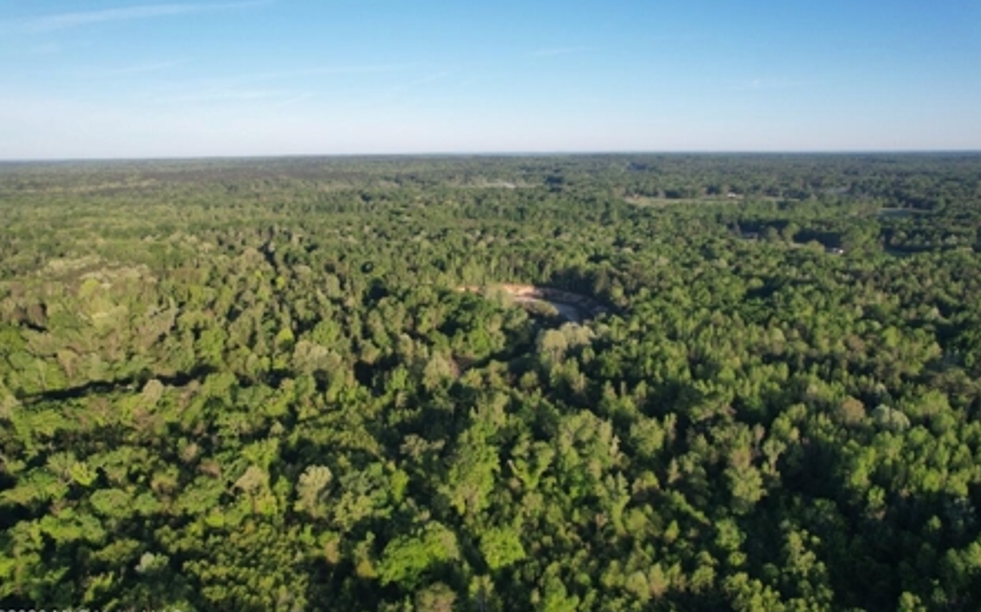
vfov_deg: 52.9
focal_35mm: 23
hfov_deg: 77.2
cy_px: 313
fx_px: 615
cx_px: 492
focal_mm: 8.38
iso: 100
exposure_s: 1/1250
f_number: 2.8
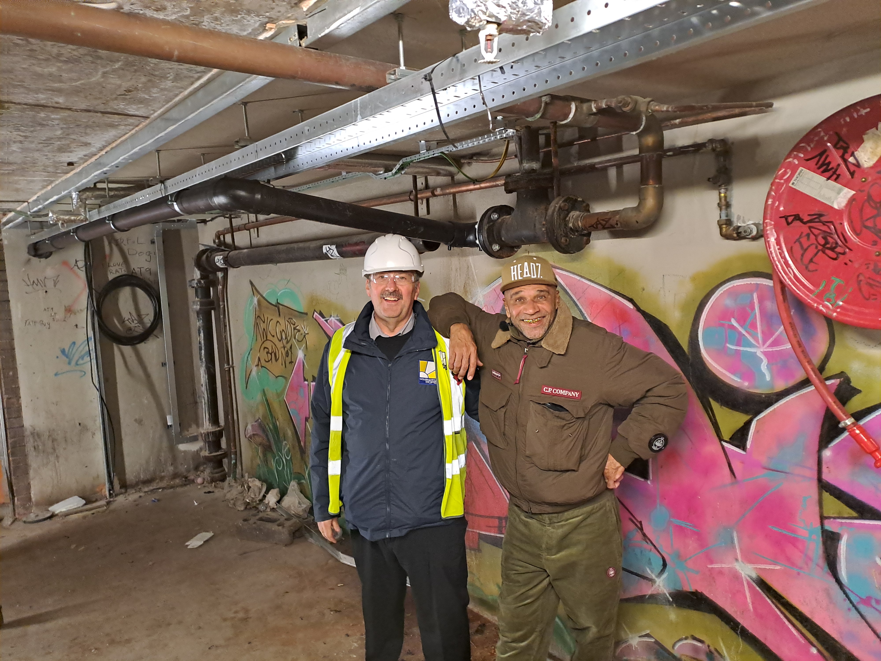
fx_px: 636
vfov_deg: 54.9
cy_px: 330
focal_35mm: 25
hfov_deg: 69.4
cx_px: 440
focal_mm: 4.65
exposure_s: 1/25
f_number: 1.8
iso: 400
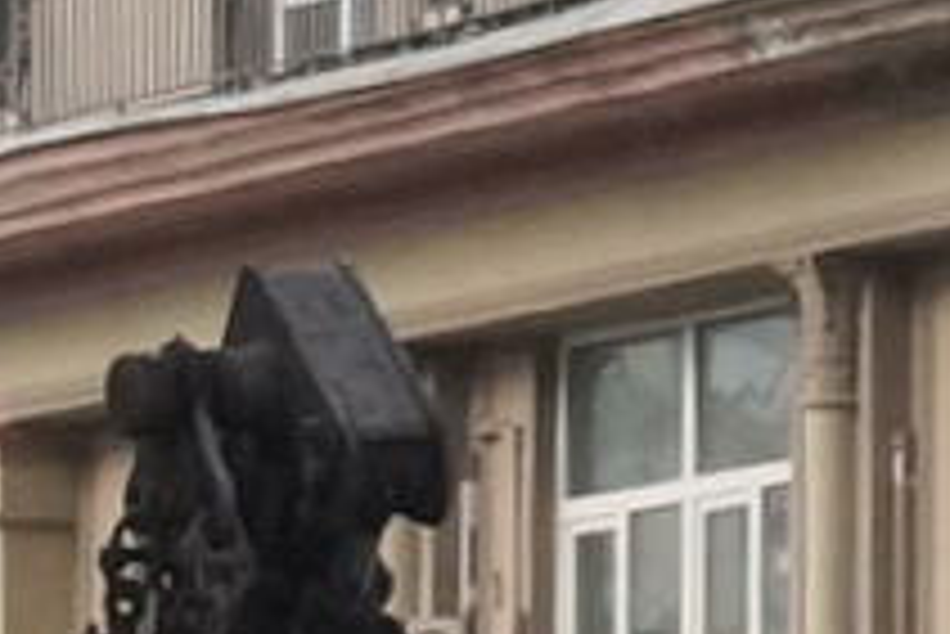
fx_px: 10034
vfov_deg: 3.5
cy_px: 2235
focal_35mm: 380
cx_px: -401
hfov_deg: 5.4
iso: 800
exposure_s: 1/1000
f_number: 6.3
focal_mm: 50
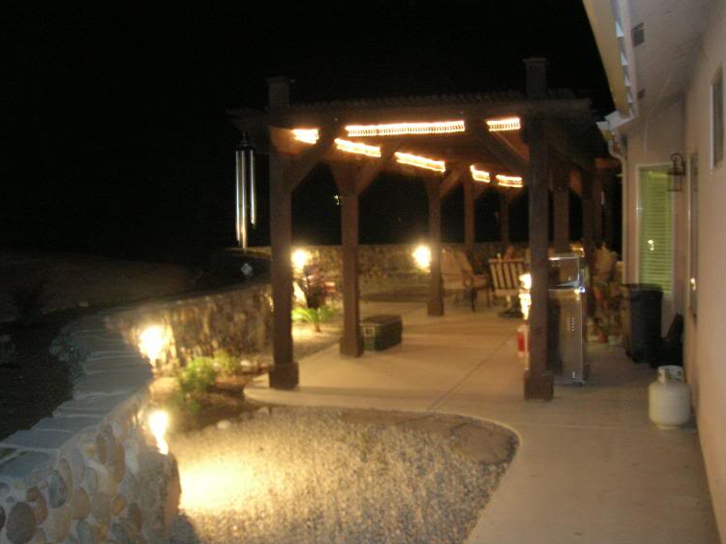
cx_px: 355
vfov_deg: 39.7
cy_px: 273
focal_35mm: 36
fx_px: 755
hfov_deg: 51.4
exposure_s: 1.5
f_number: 2.9
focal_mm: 5.7
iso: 200
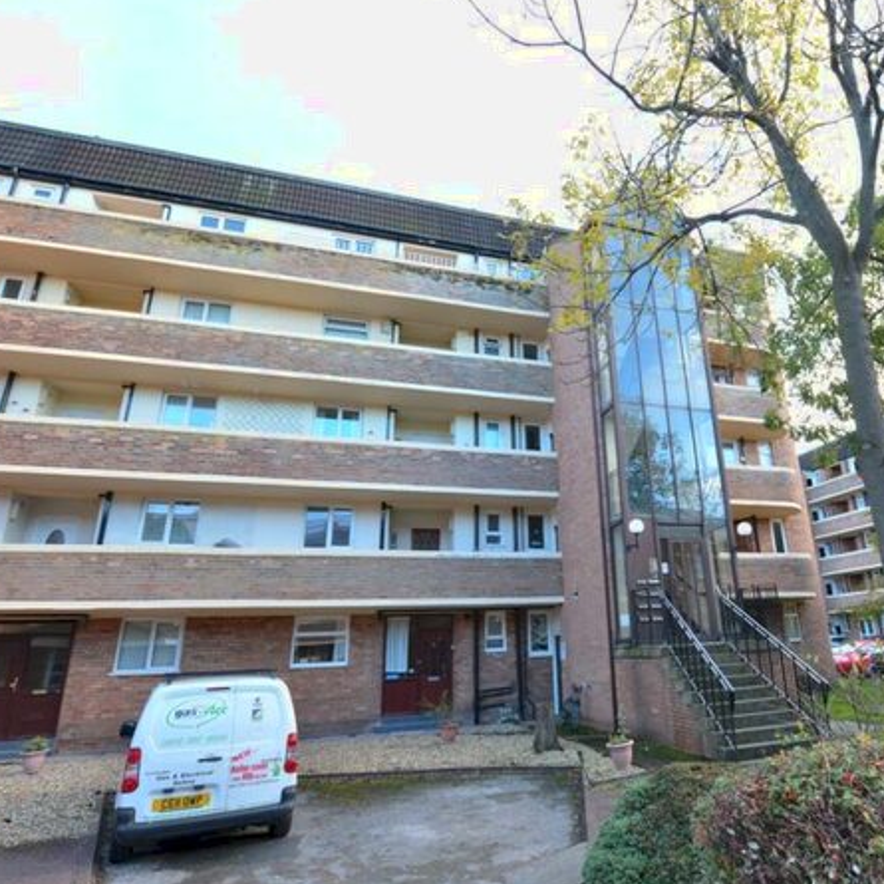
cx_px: 542
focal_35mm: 20
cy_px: 432
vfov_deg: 74.8
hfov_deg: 73.8
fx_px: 578
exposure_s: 1/160
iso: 800
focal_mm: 10
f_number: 6.3
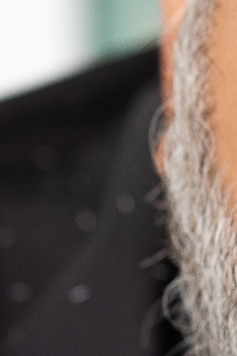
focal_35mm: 415
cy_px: 223
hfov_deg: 3.3
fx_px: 4099
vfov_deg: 5.0
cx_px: 426
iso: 250
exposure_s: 1/500
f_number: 3.5
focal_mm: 85
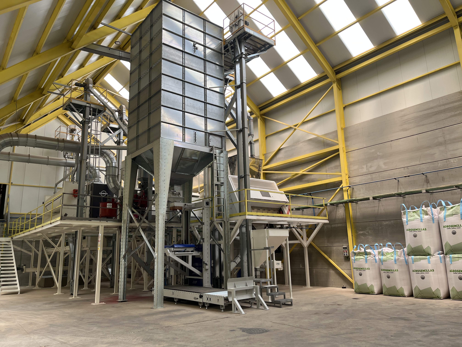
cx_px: 231
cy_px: 174
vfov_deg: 53.1
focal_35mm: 26
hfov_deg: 67.3
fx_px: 347
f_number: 1.6
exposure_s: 1/129
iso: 32
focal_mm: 5.1
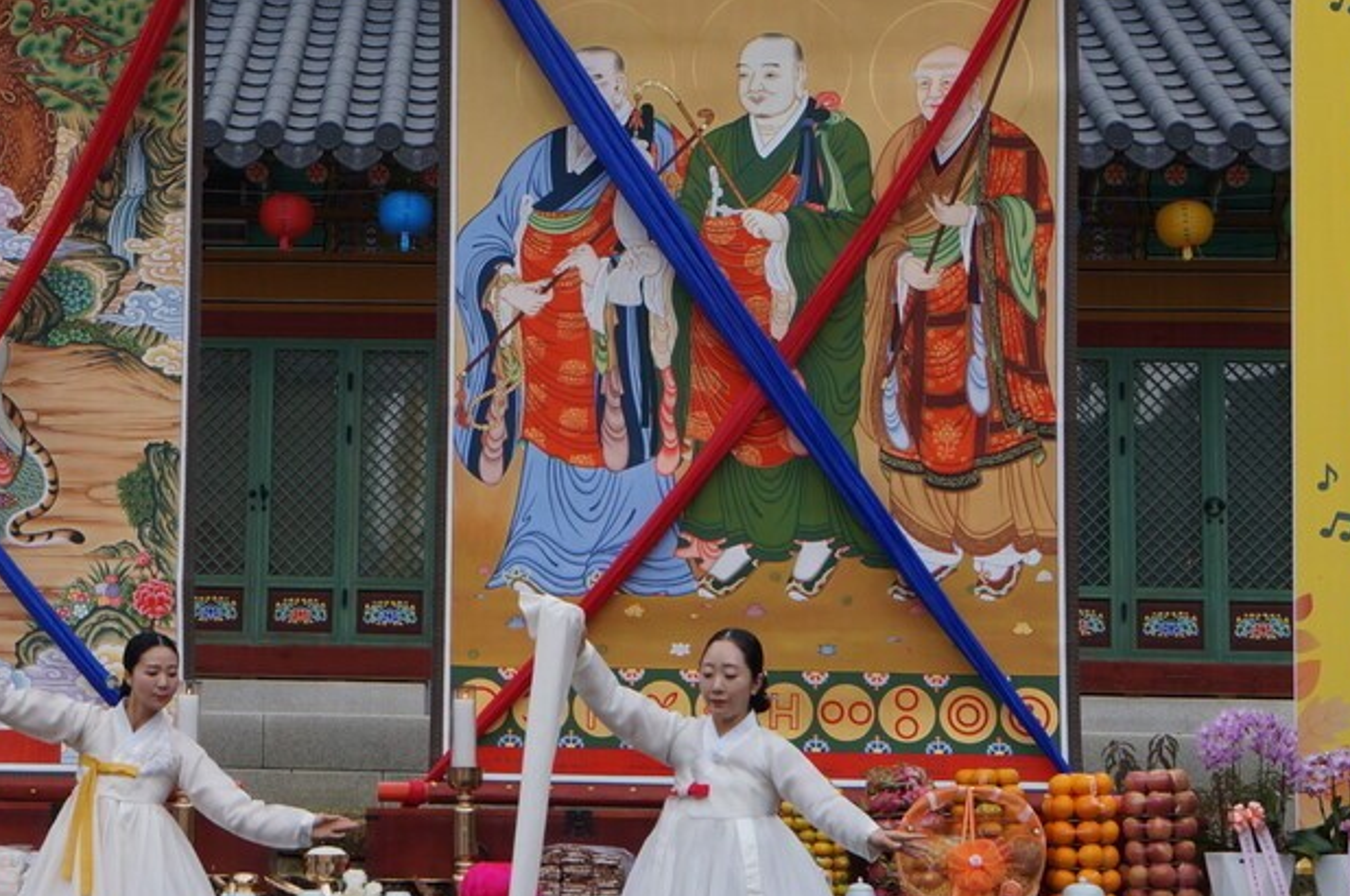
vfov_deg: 15.6
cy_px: 385
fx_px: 3257
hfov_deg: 23.1
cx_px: 293
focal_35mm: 87
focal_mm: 28
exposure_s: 1/160
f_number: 6.3
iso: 100
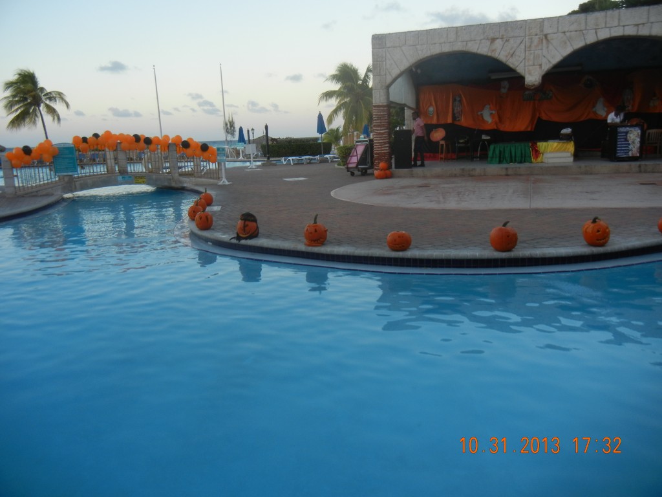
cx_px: 331
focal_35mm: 30
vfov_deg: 46.8
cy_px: 248
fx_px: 574
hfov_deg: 60.0
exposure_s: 1/85.3
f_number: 3.5
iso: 160
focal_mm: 5.4
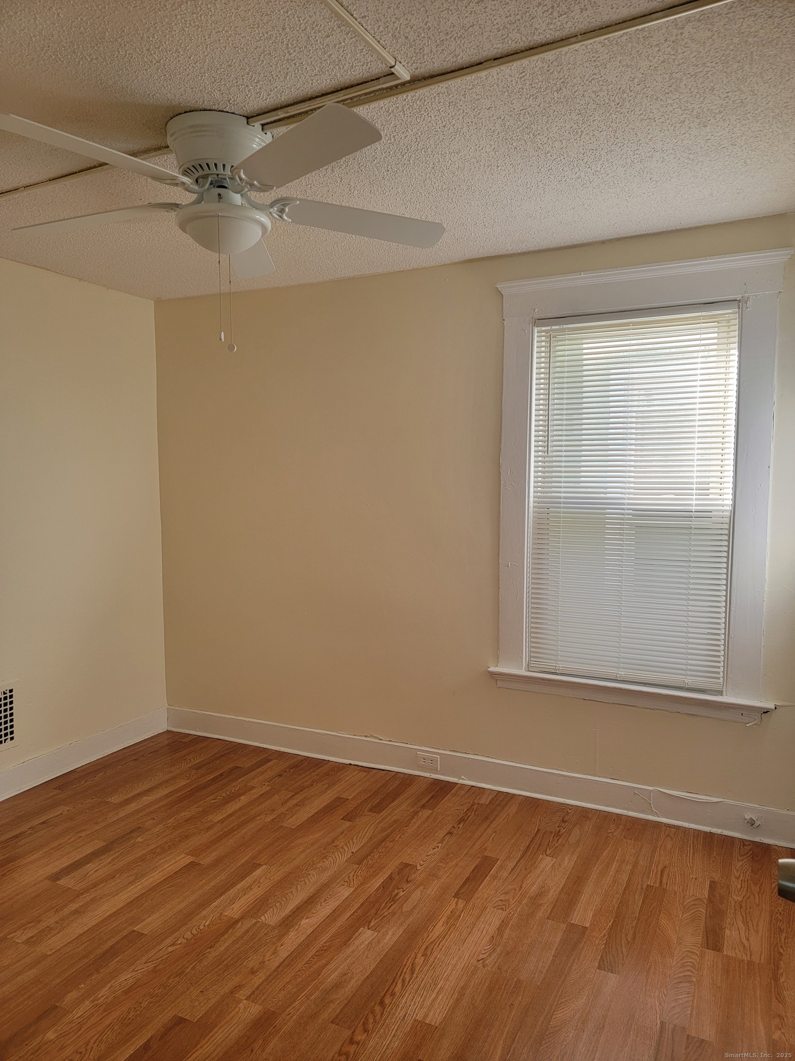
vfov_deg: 71.6
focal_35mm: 24
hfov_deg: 56.8
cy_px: 530
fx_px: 735
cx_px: 398
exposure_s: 1/120
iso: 80
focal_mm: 6.7
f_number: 1.8
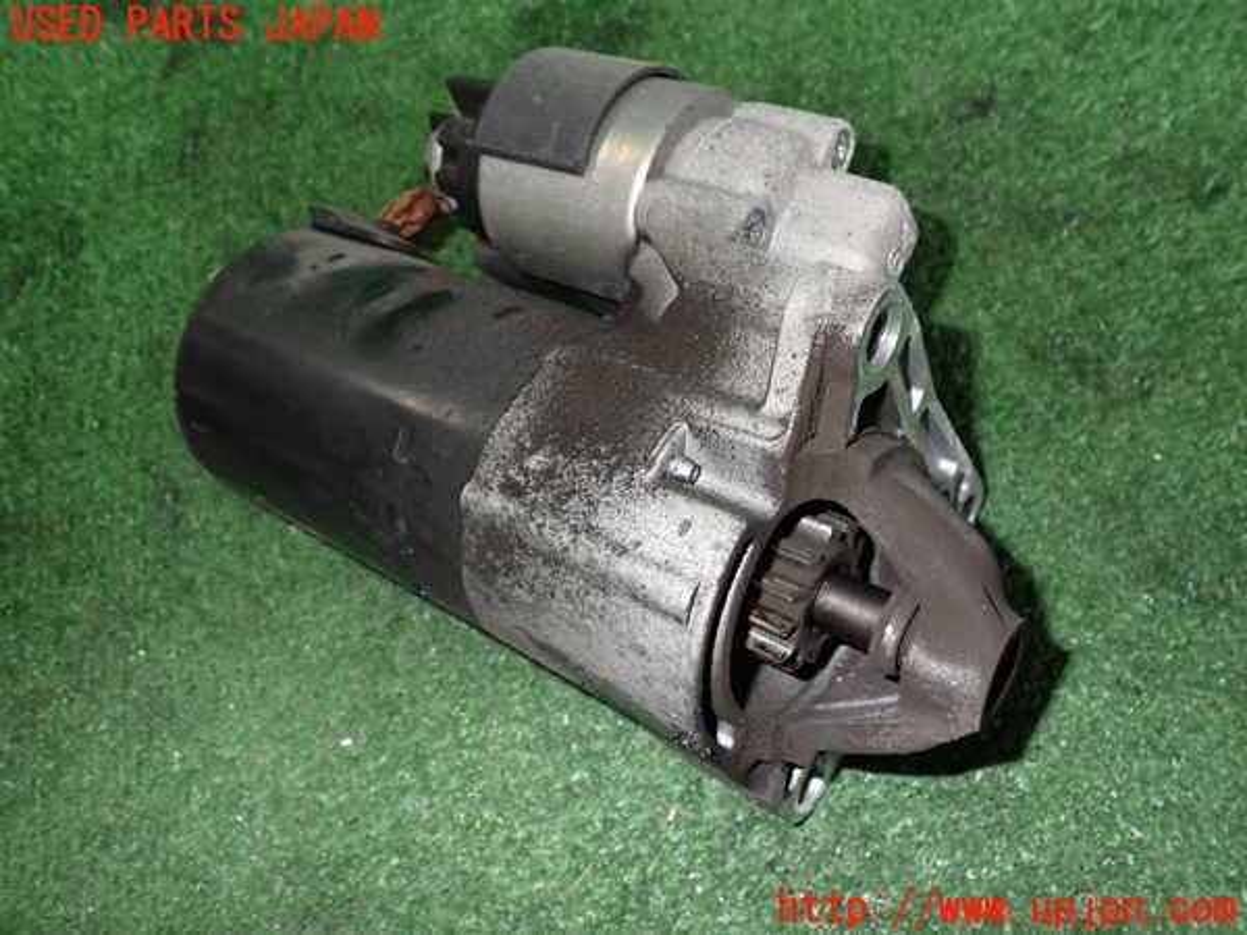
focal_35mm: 30
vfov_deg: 46.8
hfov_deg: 60.0
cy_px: 468
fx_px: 1081
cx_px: 624
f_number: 6.3
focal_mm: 5.4
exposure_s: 1/30
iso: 500
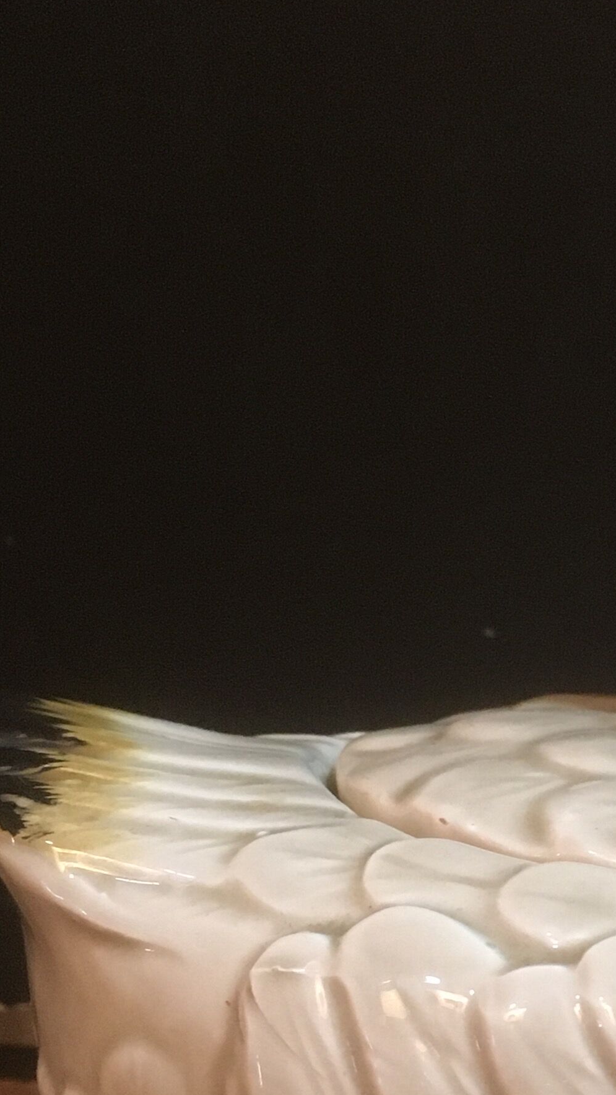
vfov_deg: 28.8
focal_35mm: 72
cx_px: 727
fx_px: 2091
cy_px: 847
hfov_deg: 16.1
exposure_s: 1/25
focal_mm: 4.15
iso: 200
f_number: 2.2
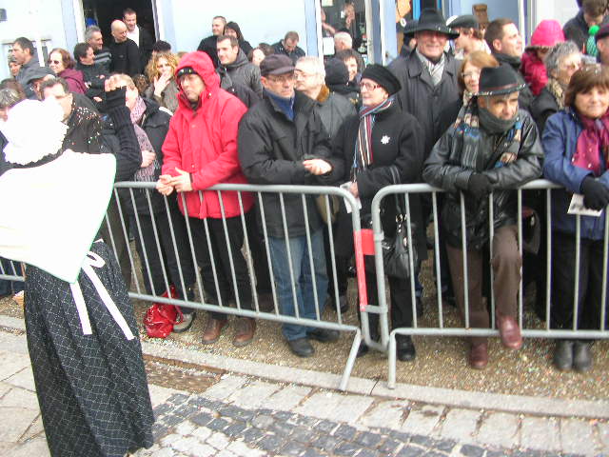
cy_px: 228
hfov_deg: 52.6
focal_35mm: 35
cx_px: 304
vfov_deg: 40.7
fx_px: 616
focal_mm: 5.8
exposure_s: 1/75.8
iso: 50
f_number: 2.8
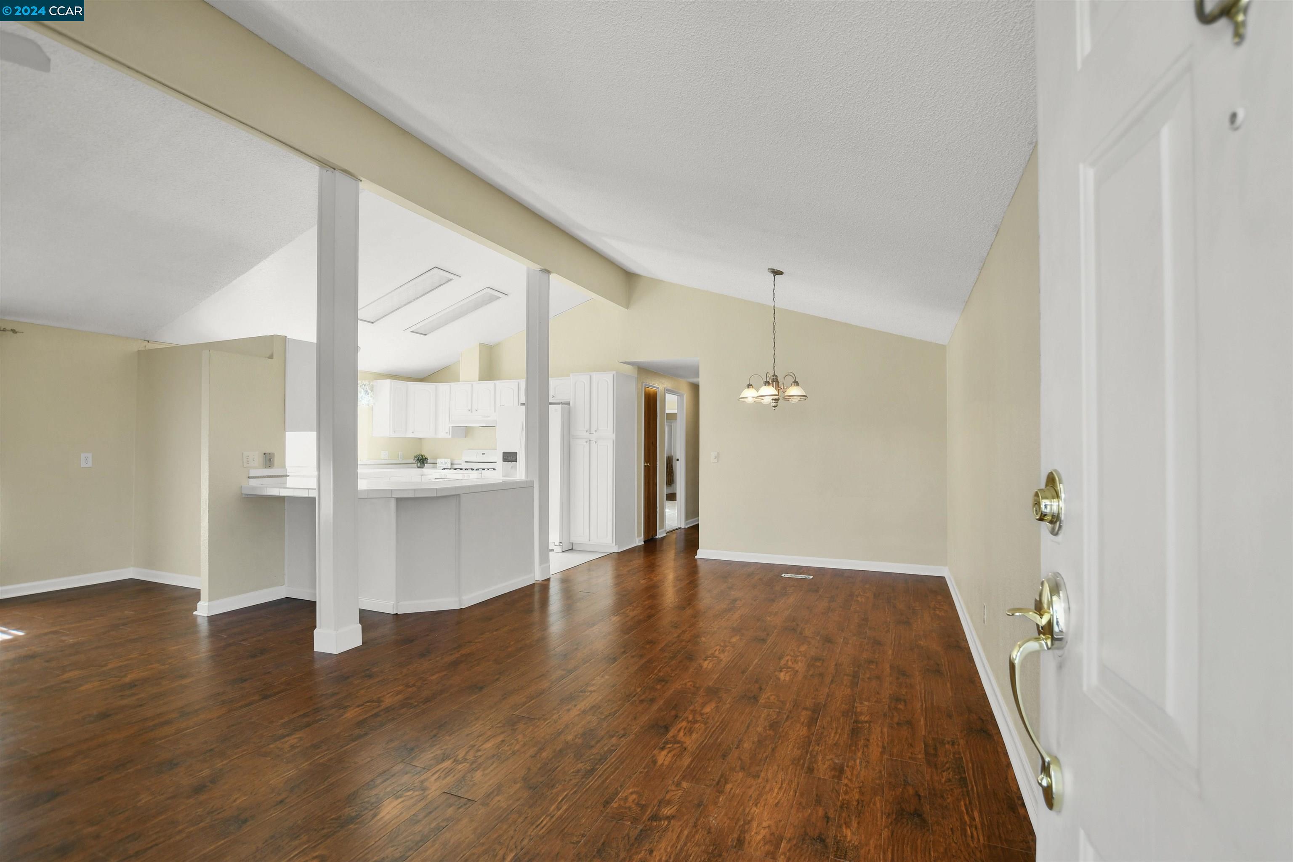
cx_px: 646
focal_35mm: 15
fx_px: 539
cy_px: 431
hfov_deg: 100.4
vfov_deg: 77.3
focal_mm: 10
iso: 320
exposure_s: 1/15
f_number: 4.5
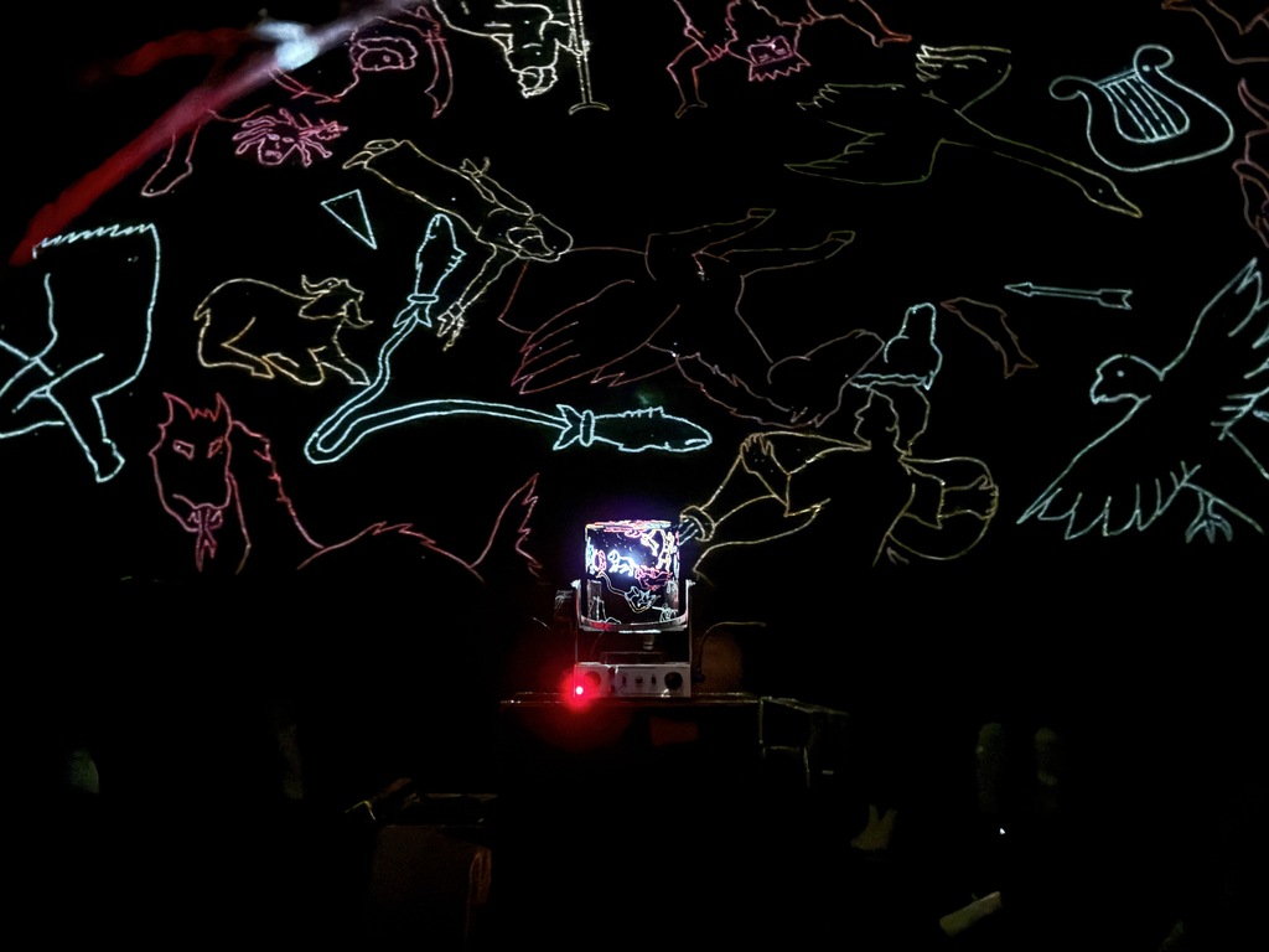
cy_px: 476
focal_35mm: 26
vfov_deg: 53.1
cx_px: 634
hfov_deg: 67.3
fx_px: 953
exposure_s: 1
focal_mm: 5.96
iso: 10000
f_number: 1.6
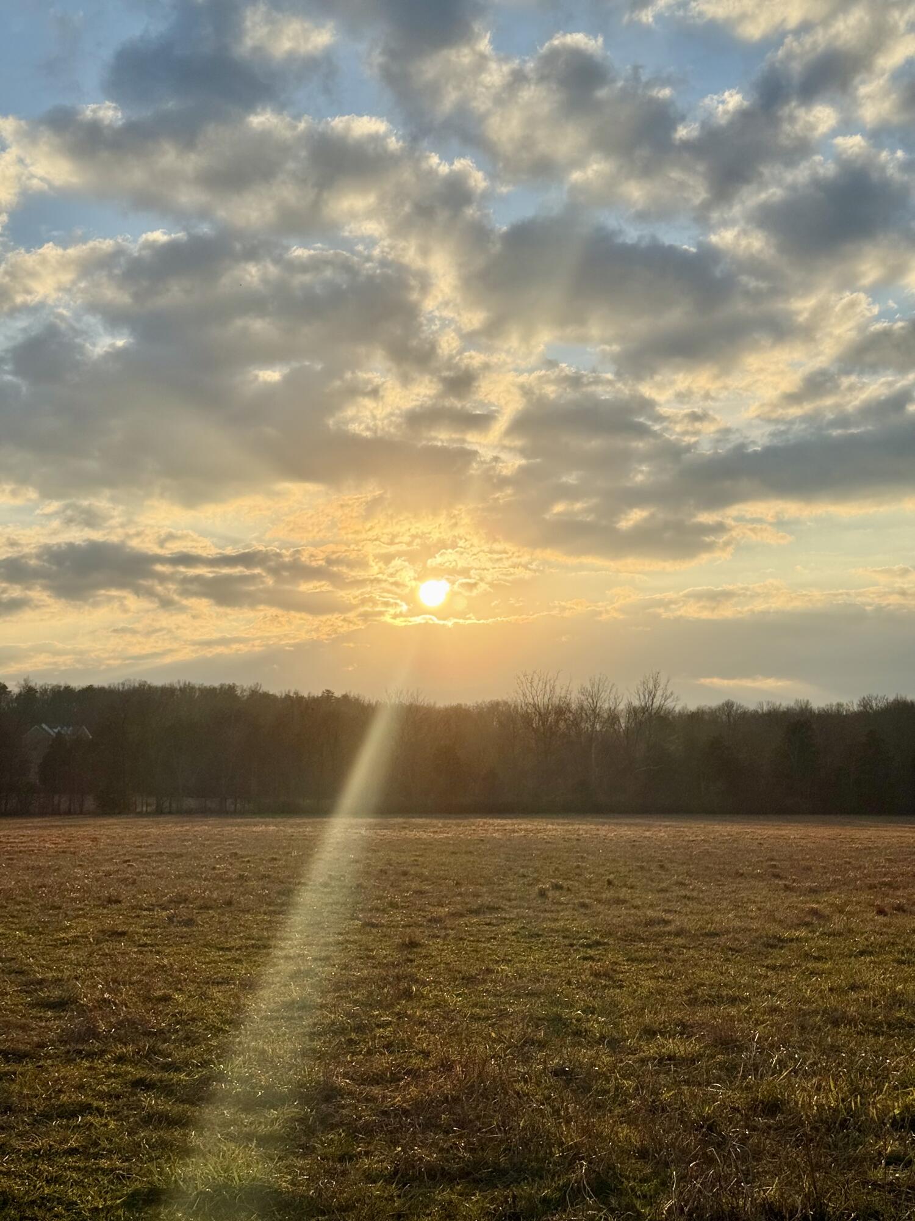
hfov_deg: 30.3
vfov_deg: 39.7
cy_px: 610
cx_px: 458
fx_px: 1692
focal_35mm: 48
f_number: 1.78
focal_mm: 6.76
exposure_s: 1/8772
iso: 64
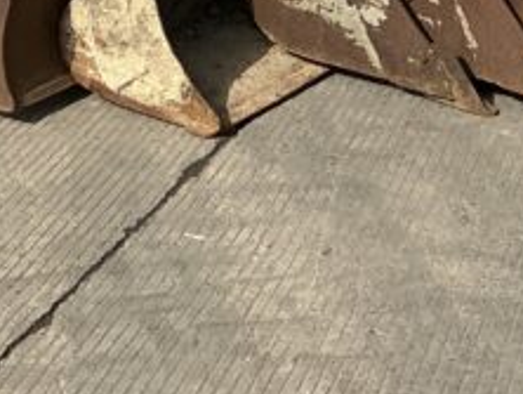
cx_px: 405
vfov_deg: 10.4
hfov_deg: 15.2
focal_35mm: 129
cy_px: -432
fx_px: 1951
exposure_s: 1/2427
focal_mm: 3
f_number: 1.8
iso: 25
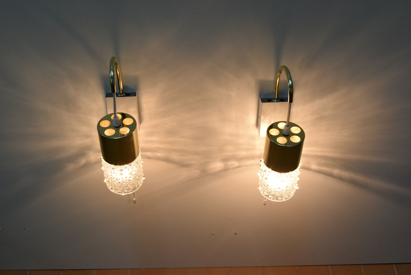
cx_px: 206
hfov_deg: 43.6
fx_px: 514
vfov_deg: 29.9
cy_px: 138
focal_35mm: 45
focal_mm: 30
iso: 1600
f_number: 7.1
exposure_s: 1/200
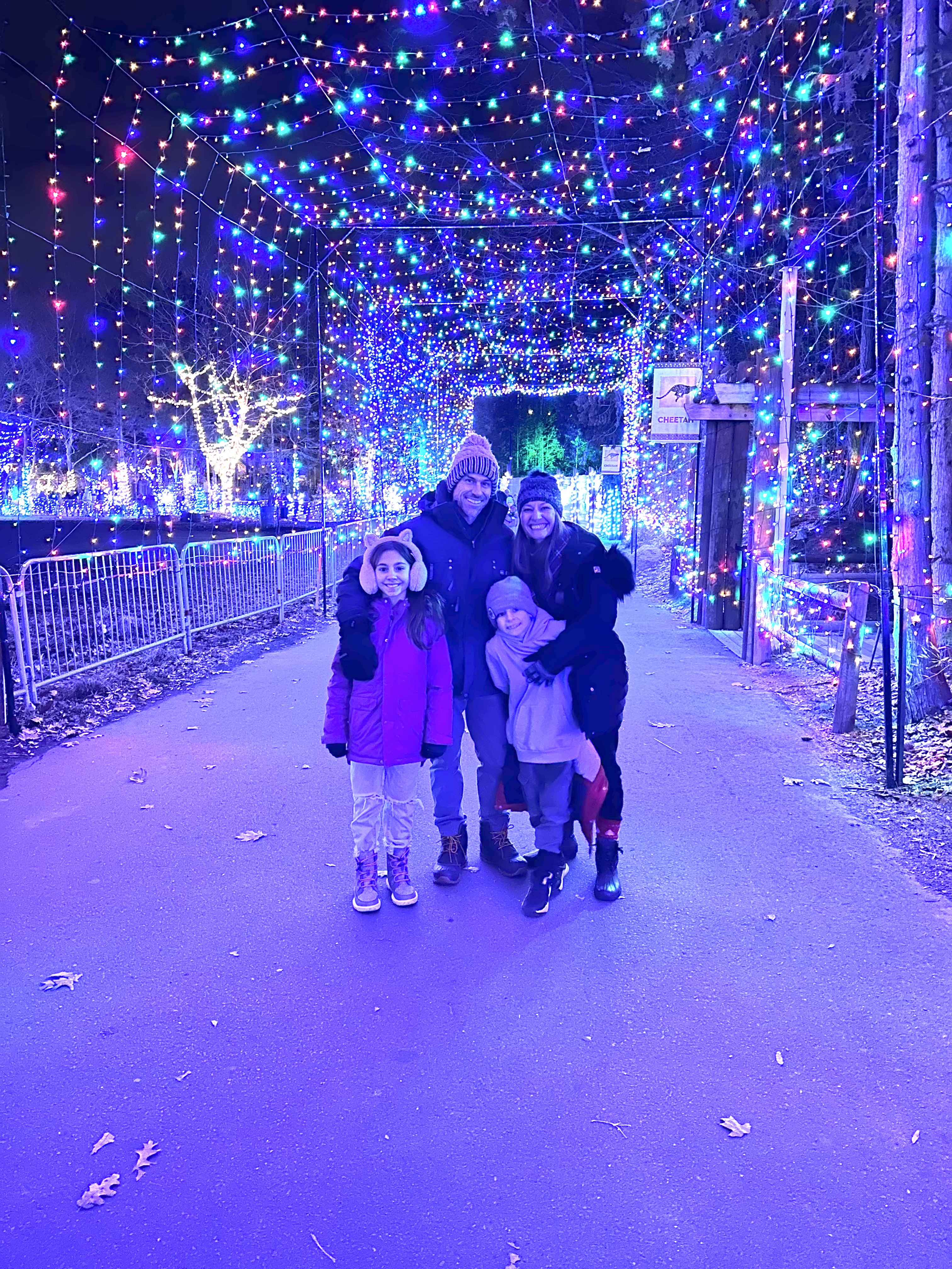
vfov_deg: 71.6
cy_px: 634
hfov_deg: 56.8
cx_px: 476
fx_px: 880
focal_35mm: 24
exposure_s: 1/24
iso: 2000
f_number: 1.78
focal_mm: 6.86
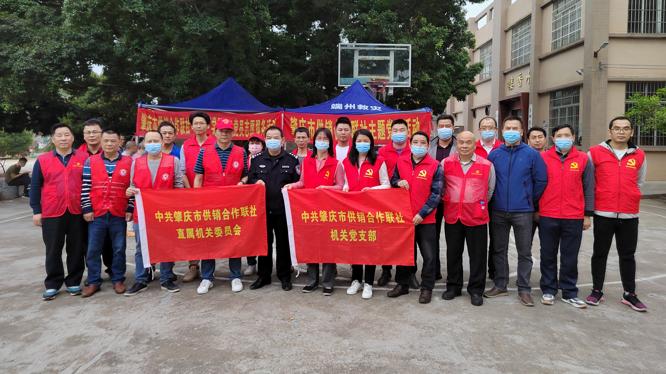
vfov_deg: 44.2
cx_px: 333
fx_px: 459
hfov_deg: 71.9
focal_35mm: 26
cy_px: 153
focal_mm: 5.52
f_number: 1.9
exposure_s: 1/671
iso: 263
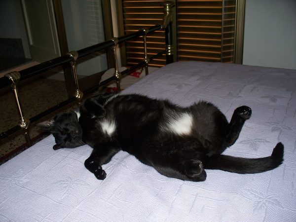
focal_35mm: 36
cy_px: 111
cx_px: 148
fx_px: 308
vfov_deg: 39.7
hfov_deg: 51.4
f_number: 2.8
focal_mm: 7.54
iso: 64
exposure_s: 1/60
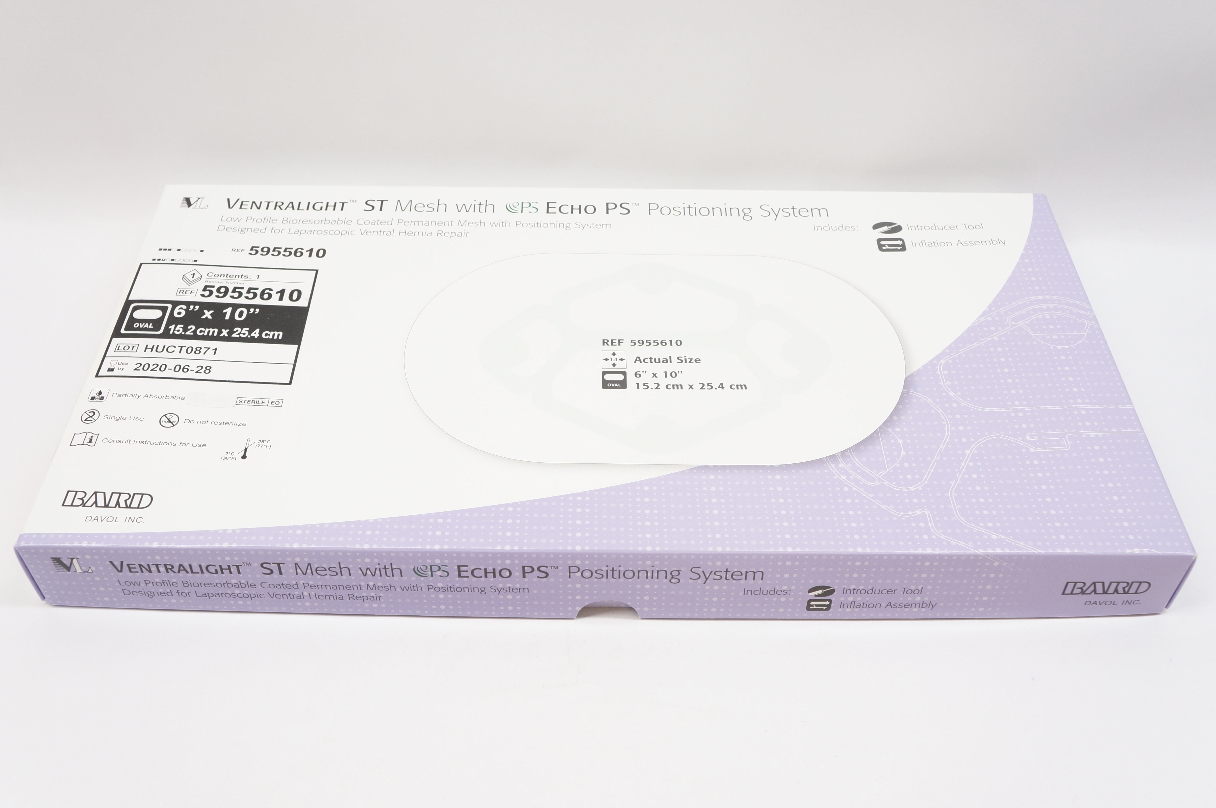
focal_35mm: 34
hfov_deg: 55.2
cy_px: 404
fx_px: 1164
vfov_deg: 38.3
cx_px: 608
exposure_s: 1/60
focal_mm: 23
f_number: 5.6
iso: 400
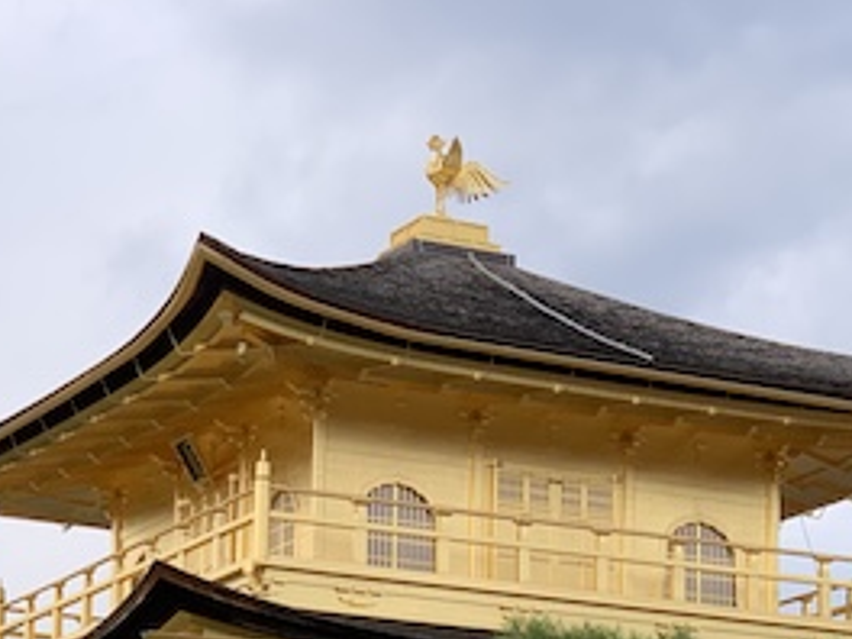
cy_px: 828
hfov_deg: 14.3
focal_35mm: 138
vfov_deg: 10.5
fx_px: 3397
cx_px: 565
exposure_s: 1/413
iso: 16
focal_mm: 6
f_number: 2.4
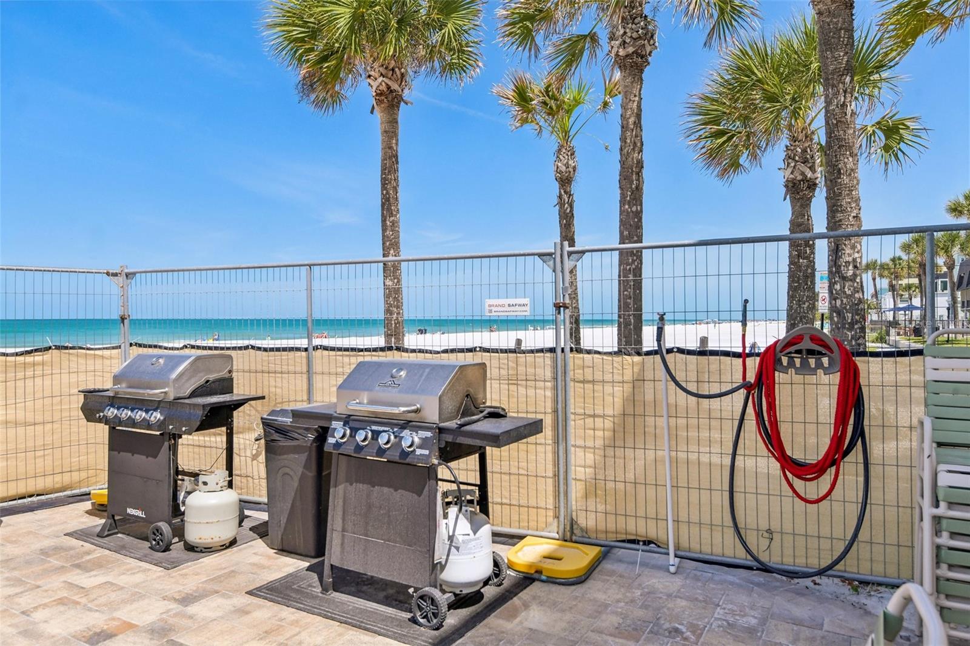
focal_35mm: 24
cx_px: 485
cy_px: 323
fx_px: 646
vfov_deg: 53.1
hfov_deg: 73.8
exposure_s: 1/1600
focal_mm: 24
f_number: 8
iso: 400
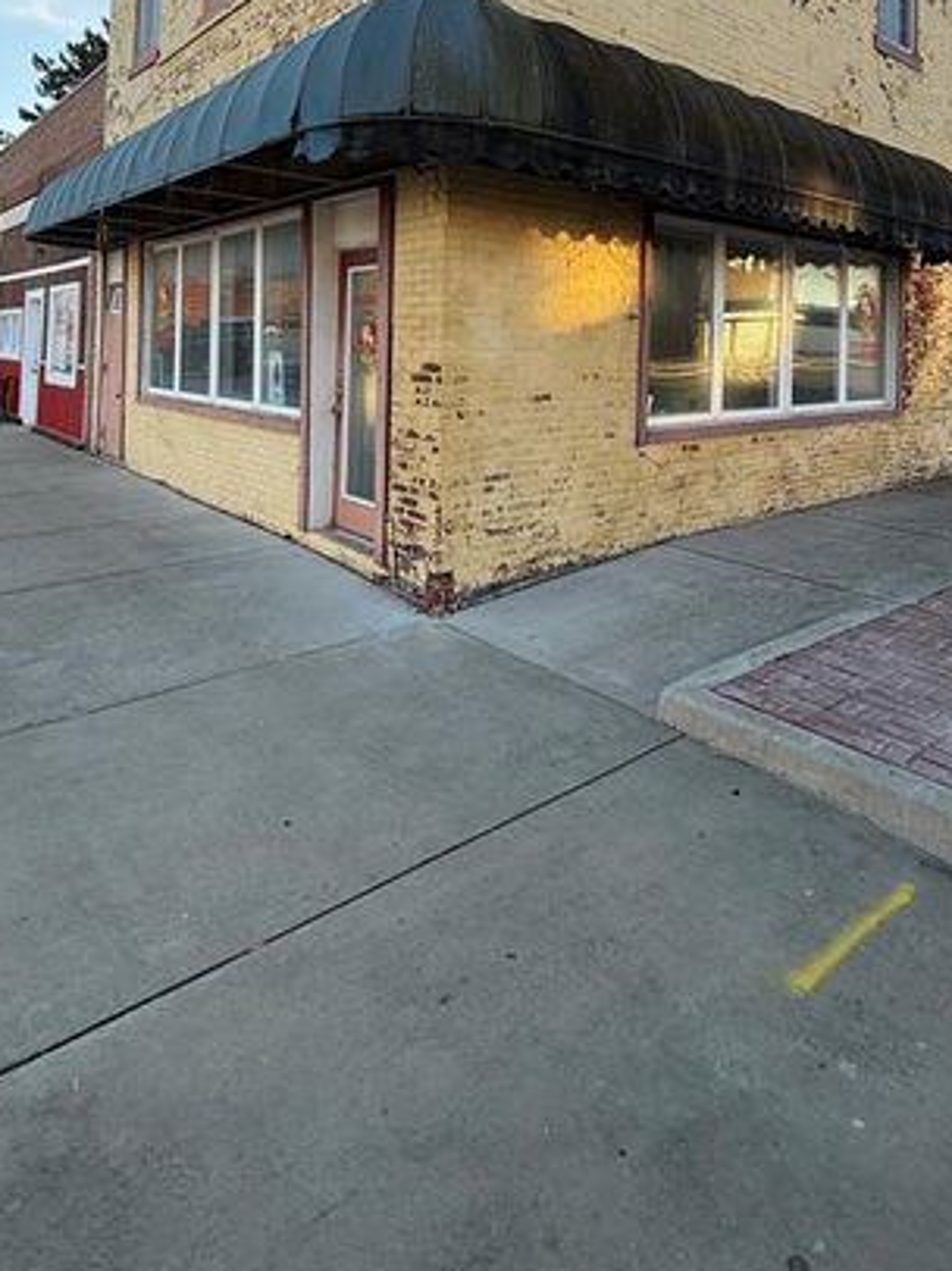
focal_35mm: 23
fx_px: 844
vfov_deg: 68.8
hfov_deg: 58.4
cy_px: 308
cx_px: 570
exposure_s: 1/159
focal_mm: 2.22
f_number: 2.2
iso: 50
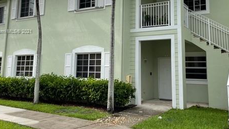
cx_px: 124
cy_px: 32
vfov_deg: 29.2
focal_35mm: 40
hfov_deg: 50.4
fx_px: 243
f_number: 1.6
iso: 32
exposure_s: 1/3040
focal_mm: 4.2
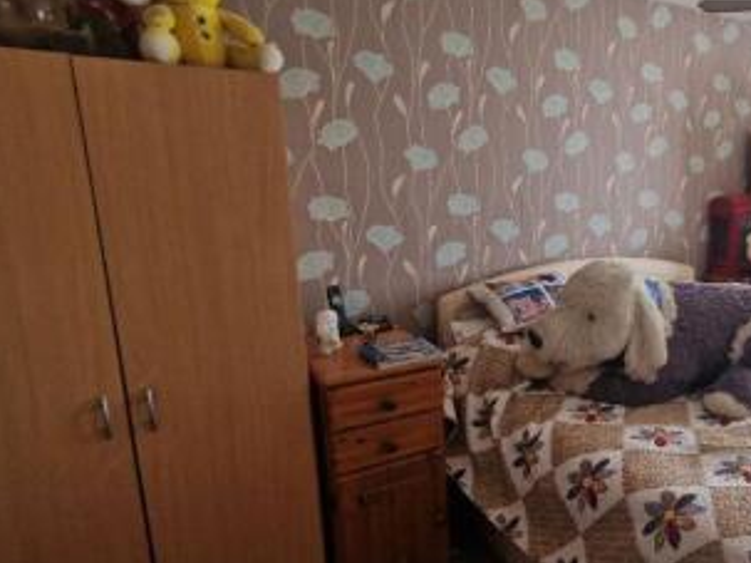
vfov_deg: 54.8
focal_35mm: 25
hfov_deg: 62.8
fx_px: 542
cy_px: 291
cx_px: 613
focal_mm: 2.2
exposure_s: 1/50
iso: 125
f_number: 2.2
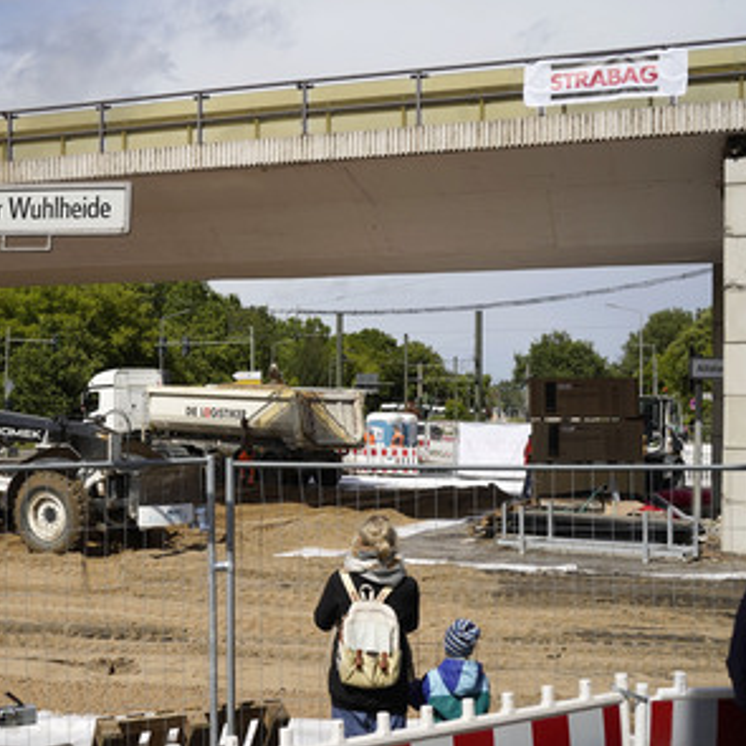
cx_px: 267
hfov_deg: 35.1
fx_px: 1170
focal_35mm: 48
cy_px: 369
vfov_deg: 35.4
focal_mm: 37
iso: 320
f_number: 9
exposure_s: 1/1250
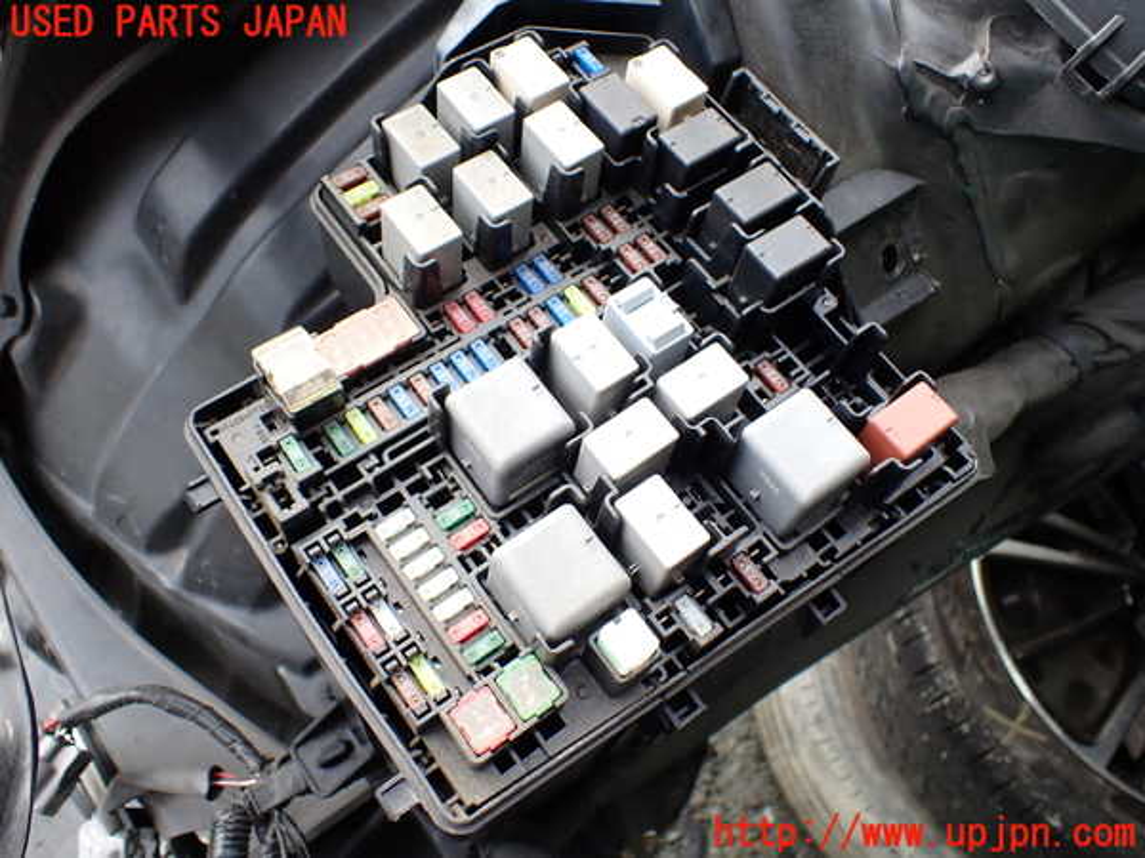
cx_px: 572
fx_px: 992
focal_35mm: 30
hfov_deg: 60.0
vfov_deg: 46.8
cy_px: 429
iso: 100
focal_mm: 5.4
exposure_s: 1/160
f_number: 2.3
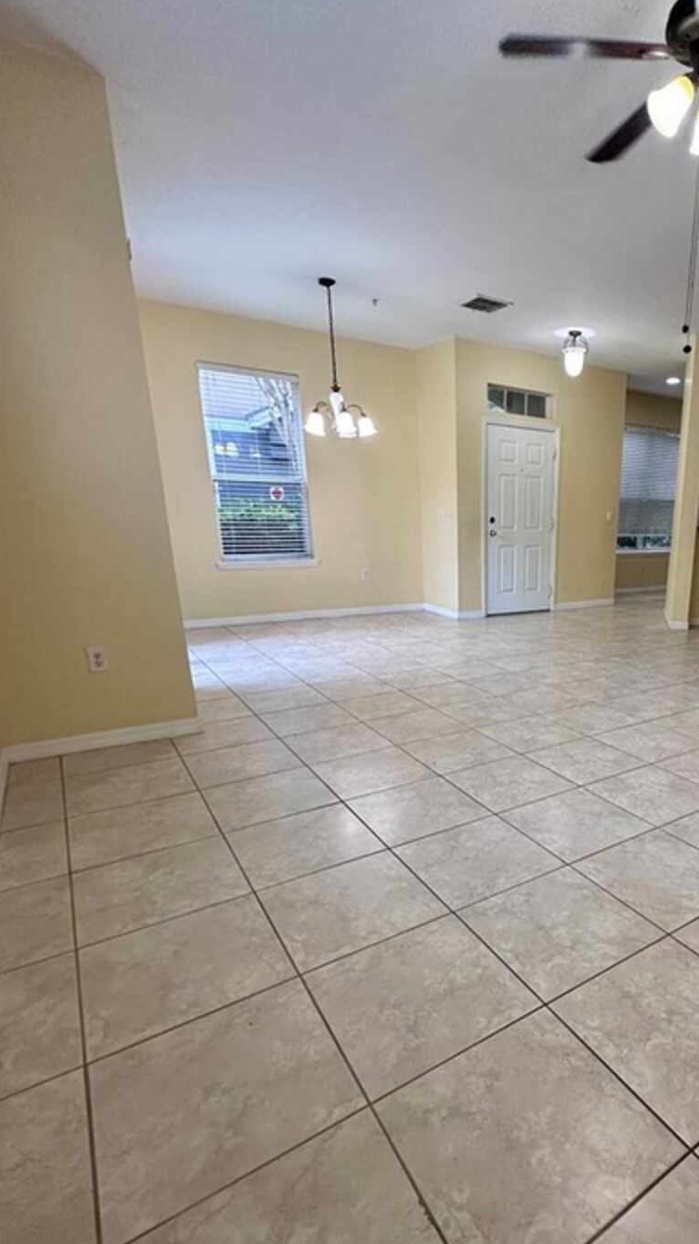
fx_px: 626
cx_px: 539
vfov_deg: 89.0
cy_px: 707
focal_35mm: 19
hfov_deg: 55.0
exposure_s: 1/120
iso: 200
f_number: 2.2
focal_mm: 2.22
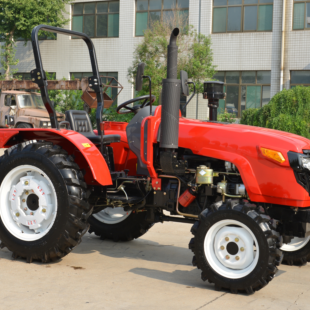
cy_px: 155
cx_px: 171
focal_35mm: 64
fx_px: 648
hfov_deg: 26.9
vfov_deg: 26.9
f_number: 11
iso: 200
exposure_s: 1/125
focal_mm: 50
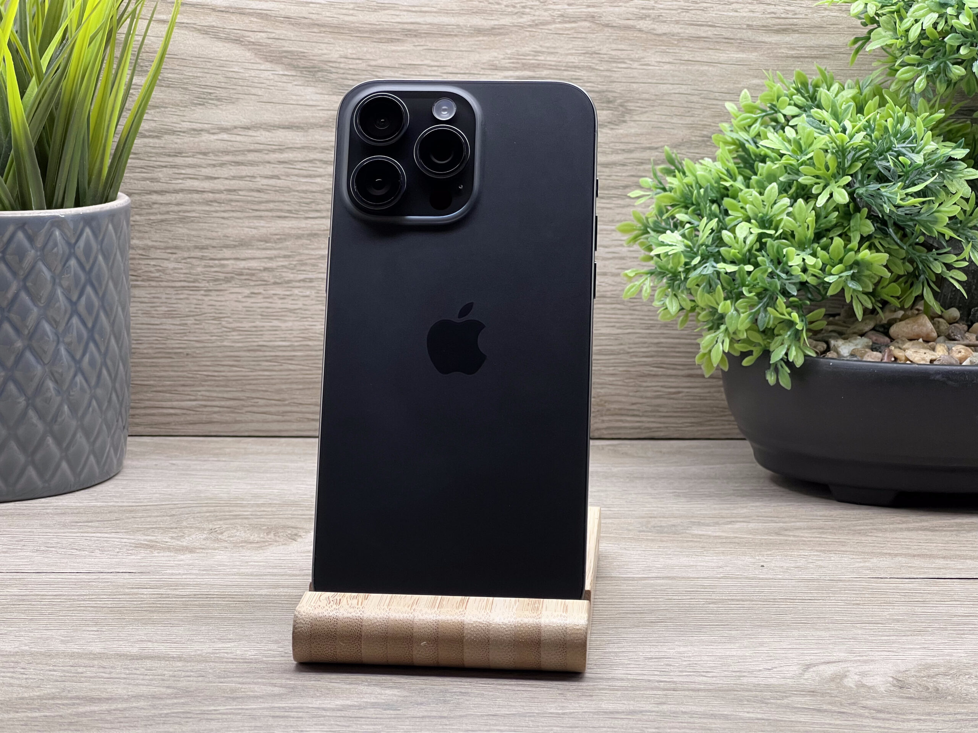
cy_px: 366
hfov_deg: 25.3
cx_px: 489
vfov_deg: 19.1
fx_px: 2175
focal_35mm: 77
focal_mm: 9
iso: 125
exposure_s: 1/100
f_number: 2.8
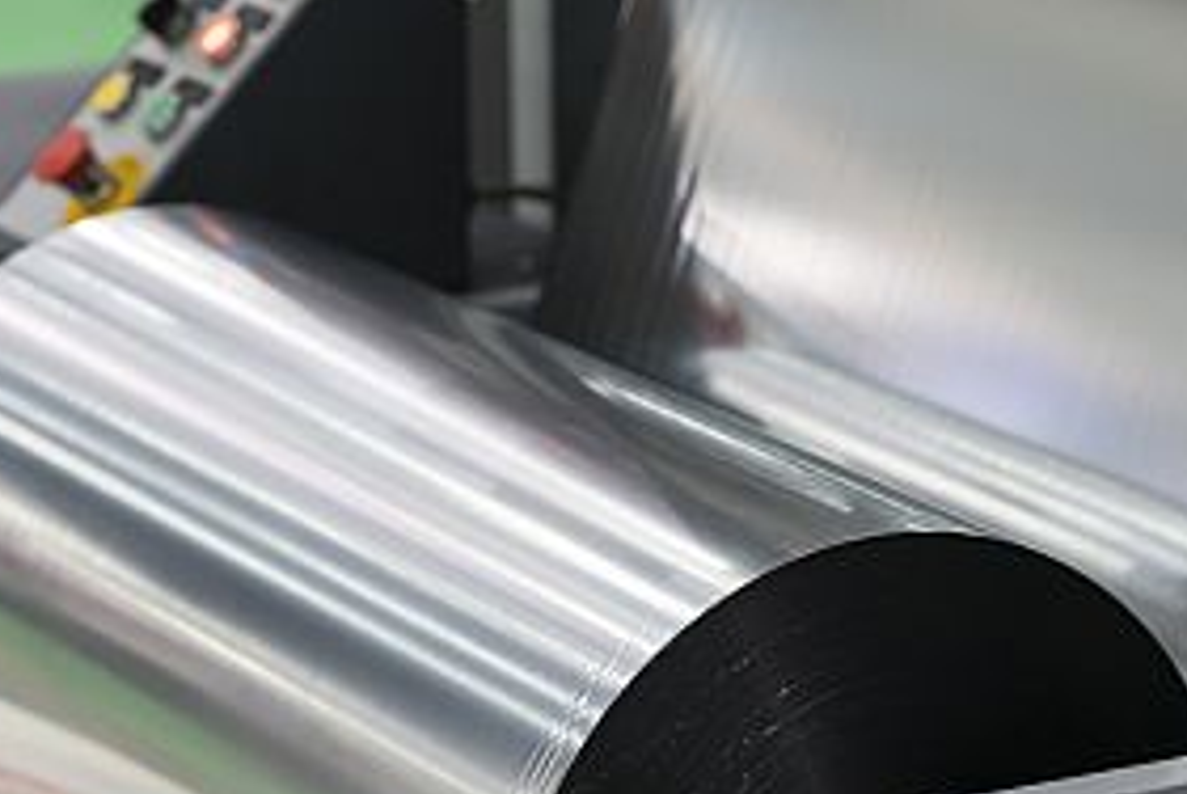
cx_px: 743
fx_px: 4786
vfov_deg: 9.5
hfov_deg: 14.1
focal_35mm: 145
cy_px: 367
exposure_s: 1/160
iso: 800
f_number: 3.2
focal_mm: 85
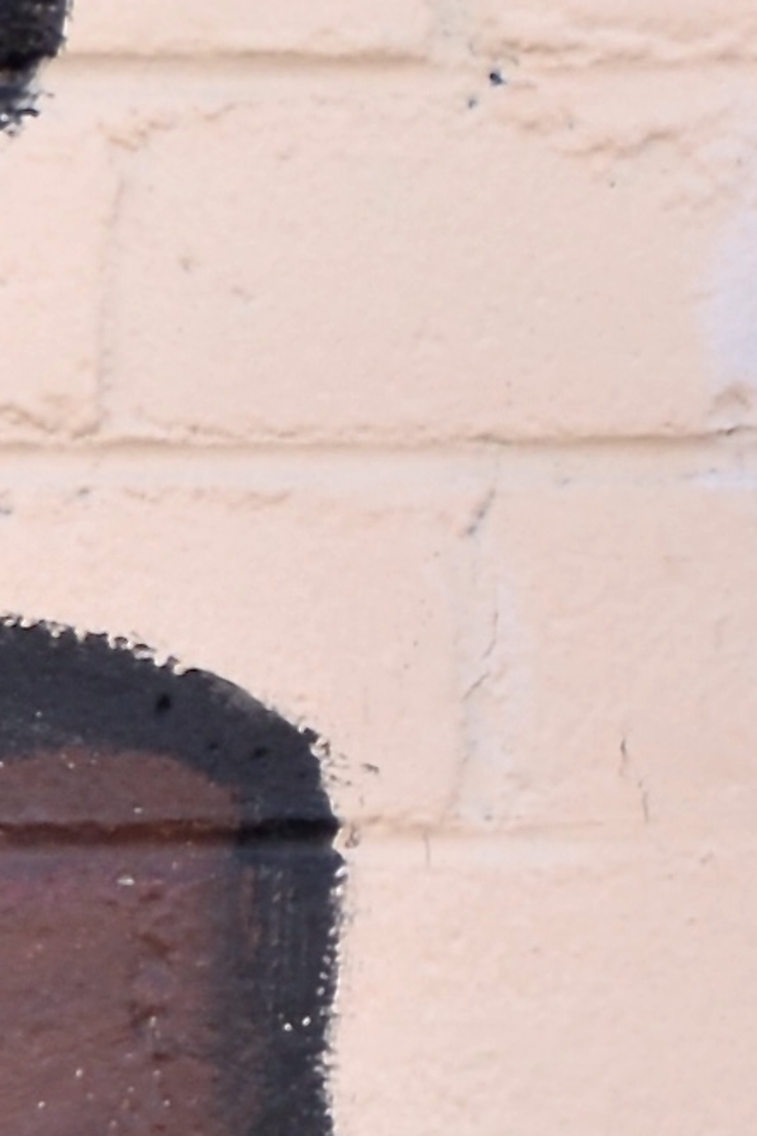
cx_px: 2191
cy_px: 2156
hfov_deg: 4.3
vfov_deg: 6.4
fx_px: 9845
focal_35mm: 312
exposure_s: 1/160
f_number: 5.6
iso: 100
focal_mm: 30
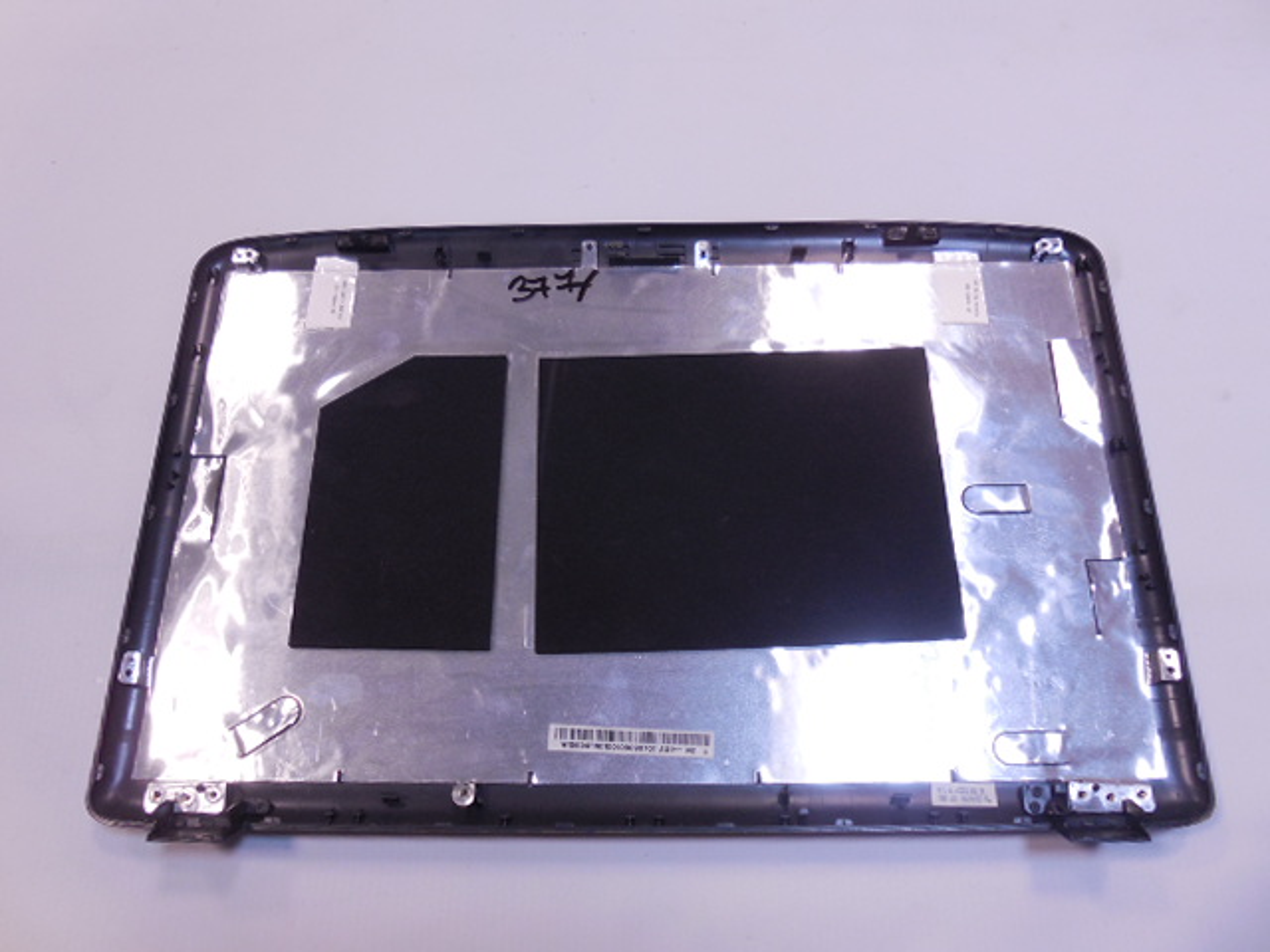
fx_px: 954
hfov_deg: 67.3
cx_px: 635
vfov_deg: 53.1
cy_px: 476
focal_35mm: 26
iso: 250
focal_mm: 4.6
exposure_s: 1/30
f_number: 3.5
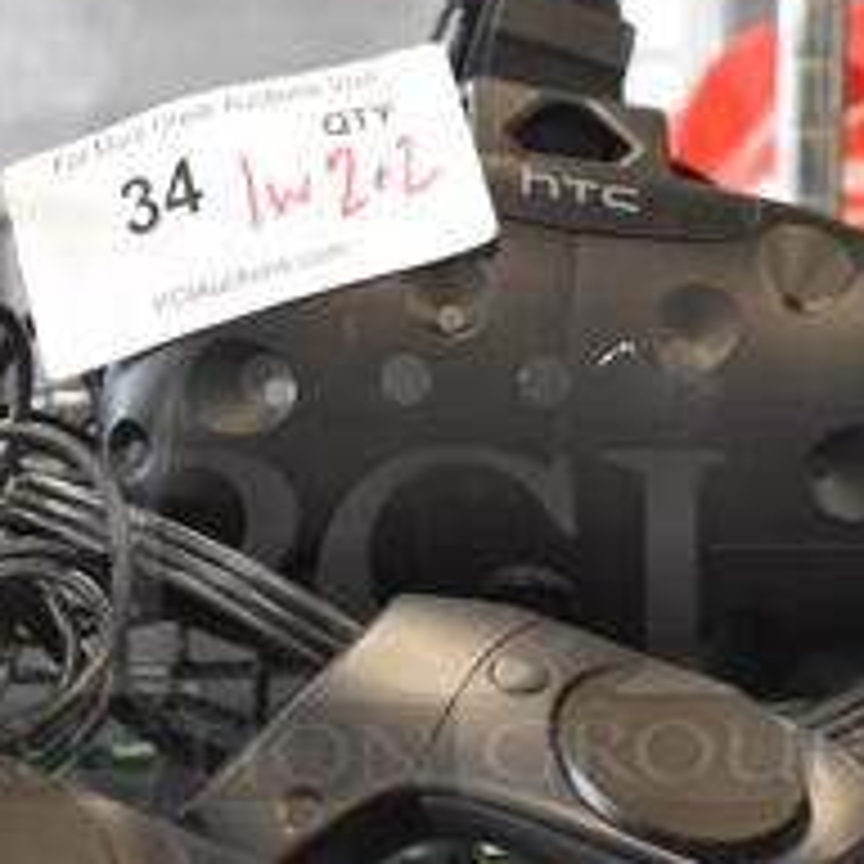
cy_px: 562
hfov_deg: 21.4
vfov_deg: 21.3
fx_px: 2287
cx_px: 405
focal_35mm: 81
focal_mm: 20
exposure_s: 1/125
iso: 2200
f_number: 3.5
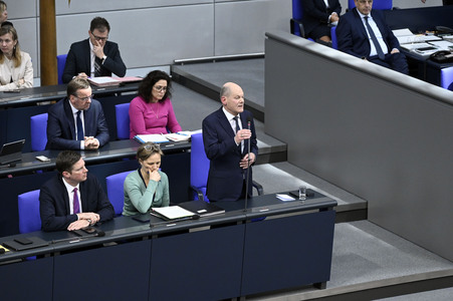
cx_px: 226
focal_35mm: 120
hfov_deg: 17.1
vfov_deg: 11.4
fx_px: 1509
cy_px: 150
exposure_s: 1/400
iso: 3200
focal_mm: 120
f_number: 4
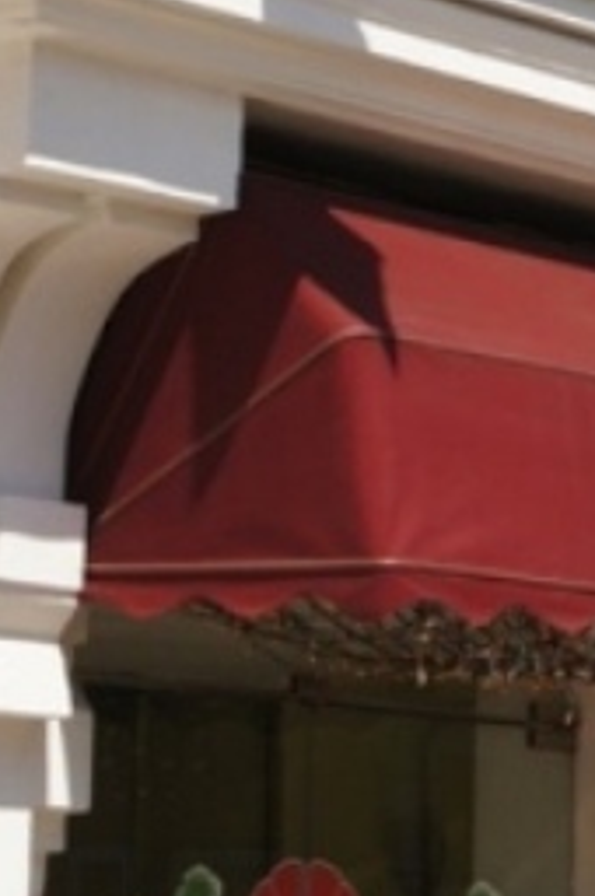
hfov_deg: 7.1
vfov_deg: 10.7
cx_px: 737
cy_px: 242
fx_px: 4773
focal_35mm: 192
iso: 200
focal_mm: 32
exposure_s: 1/500
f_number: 8
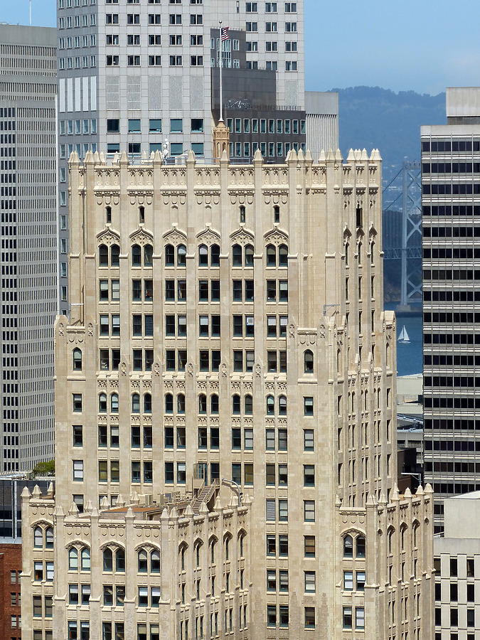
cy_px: 320
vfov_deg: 8.8
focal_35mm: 225
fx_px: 4160
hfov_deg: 6.6
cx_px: 240
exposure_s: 1/1600
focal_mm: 40.4
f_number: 4
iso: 100
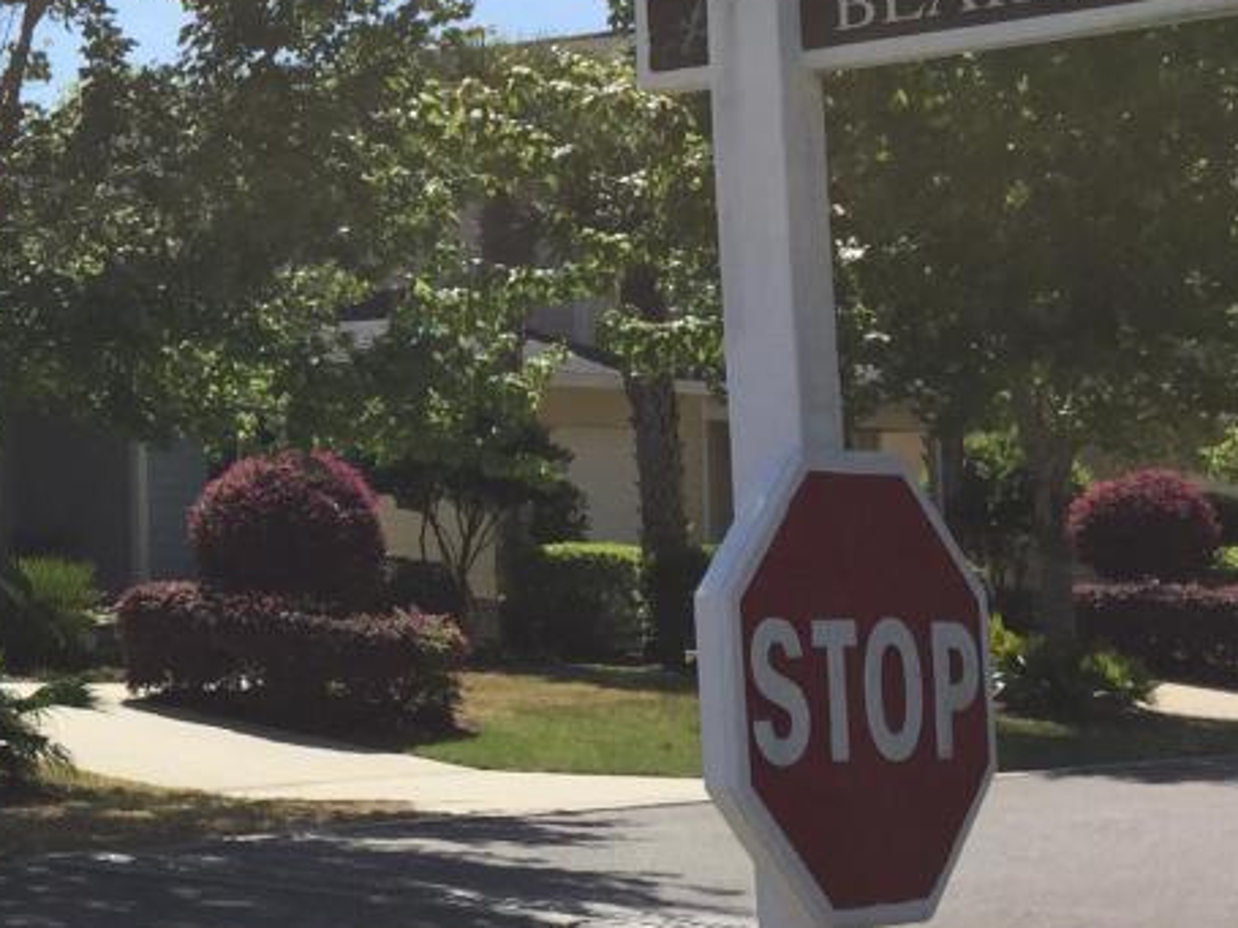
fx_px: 3111
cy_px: 220
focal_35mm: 87
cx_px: -358
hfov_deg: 20.6
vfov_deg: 16.9
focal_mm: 4.15
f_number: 2.2
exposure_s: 1/2475
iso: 32
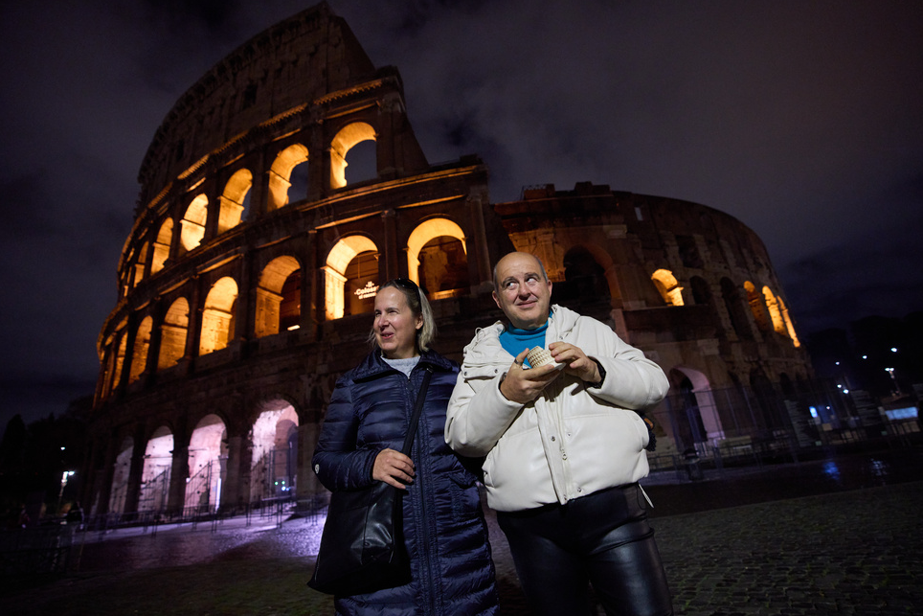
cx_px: 481
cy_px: 294
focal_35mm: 17
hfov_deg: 93.2
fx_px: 436
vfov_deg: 70.4
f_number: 2.8
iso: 2000
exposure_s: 1/50
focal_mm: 16
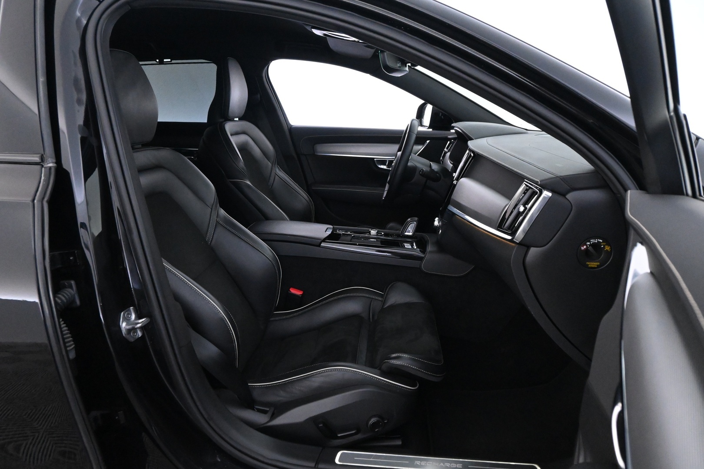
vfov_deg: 47.9
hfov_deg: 67.4
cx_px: 352
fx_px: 528
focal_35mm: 27
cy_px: 234
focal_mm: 18
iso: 5600
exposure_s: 1/30
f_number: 6.3
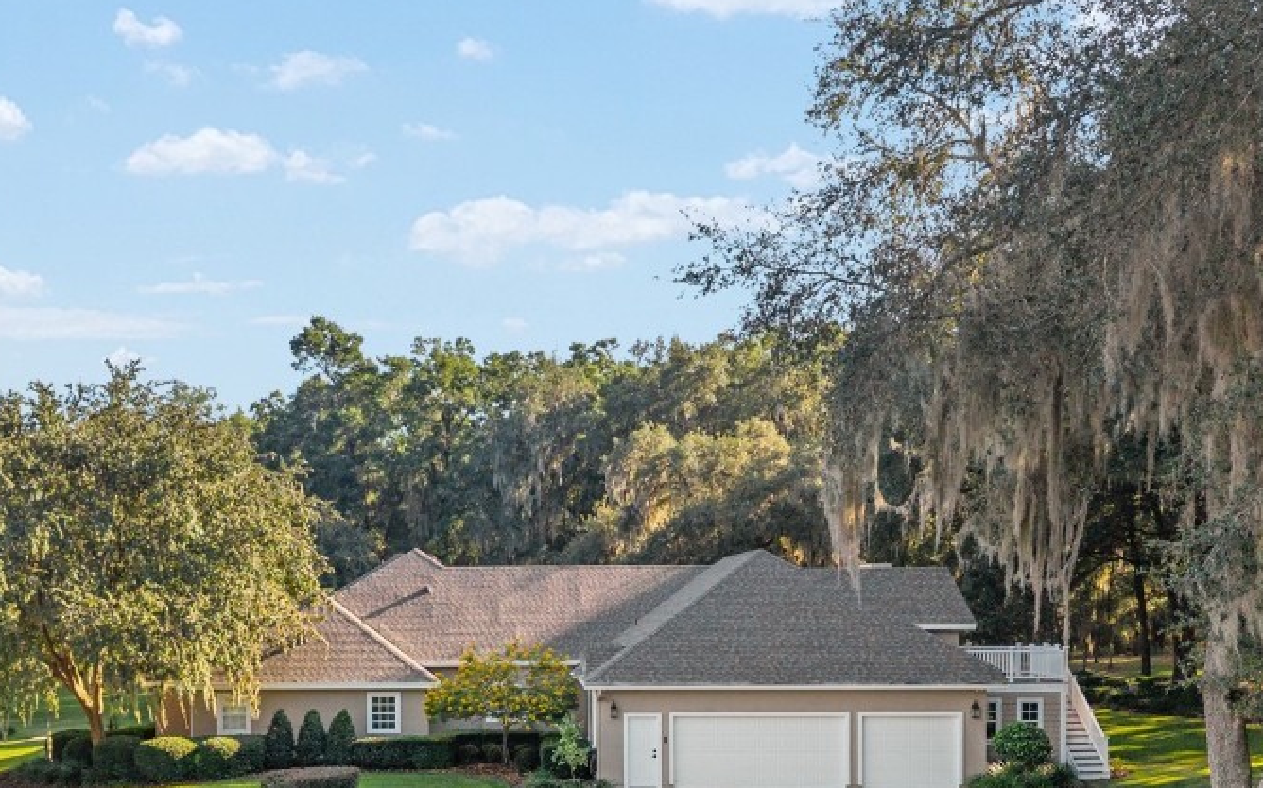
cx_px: 524
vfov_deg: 31.8
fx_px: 1342
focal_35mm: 39
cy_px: 641
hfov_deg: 50.2
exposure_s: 1/2000
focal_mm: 8.67
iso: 330
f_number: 1.8
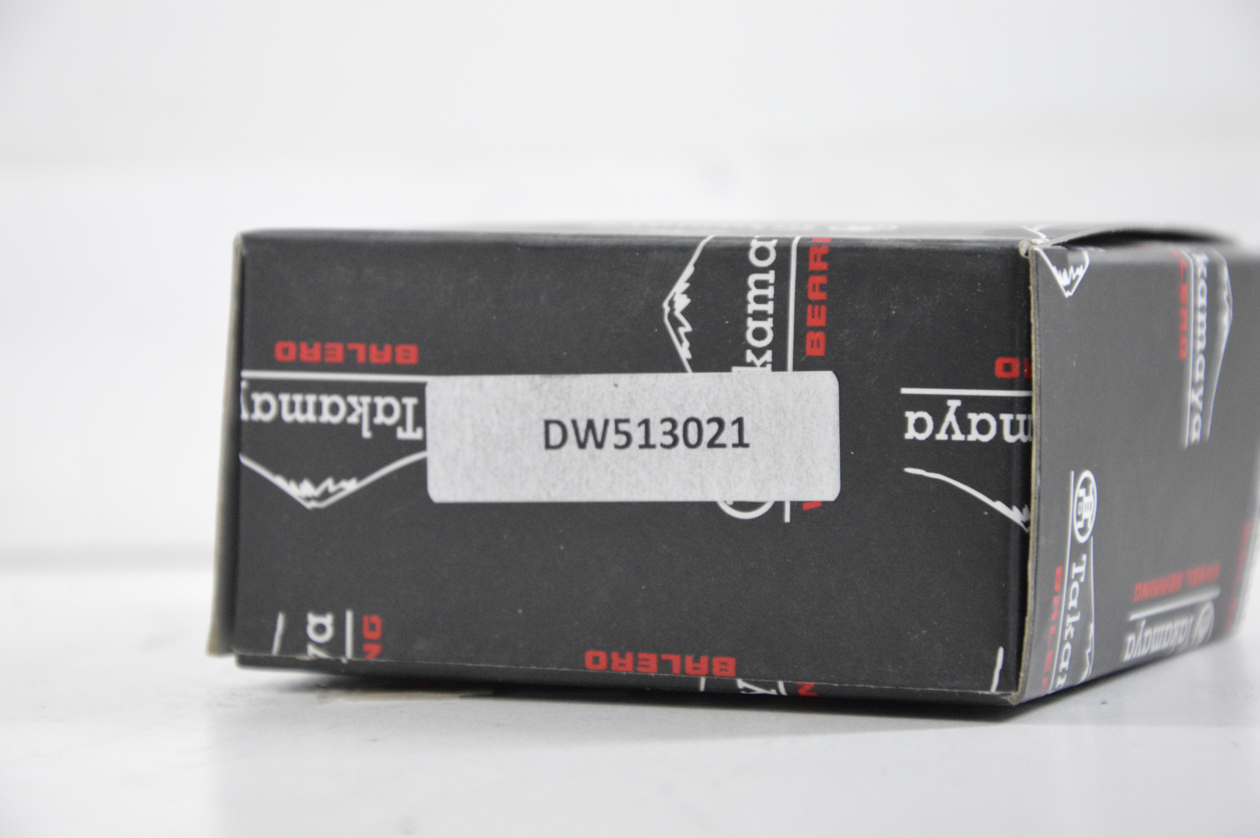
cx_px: 630
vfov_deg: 8.7
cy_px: 419
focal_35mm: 158
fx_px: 5508
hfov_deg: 13.1
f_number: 7.1
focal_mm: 105
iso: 3200
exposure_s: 1/100
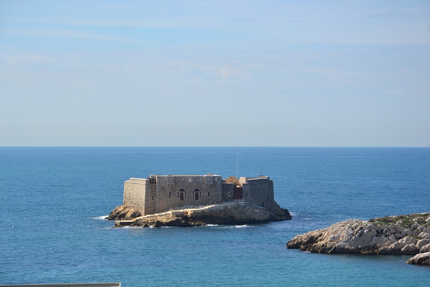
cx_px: 215
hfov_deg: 13.0
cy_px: 144
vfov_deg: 8.7
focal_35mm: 158
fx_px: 1881
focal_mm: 105
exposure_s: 1/250
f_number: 8
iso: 100
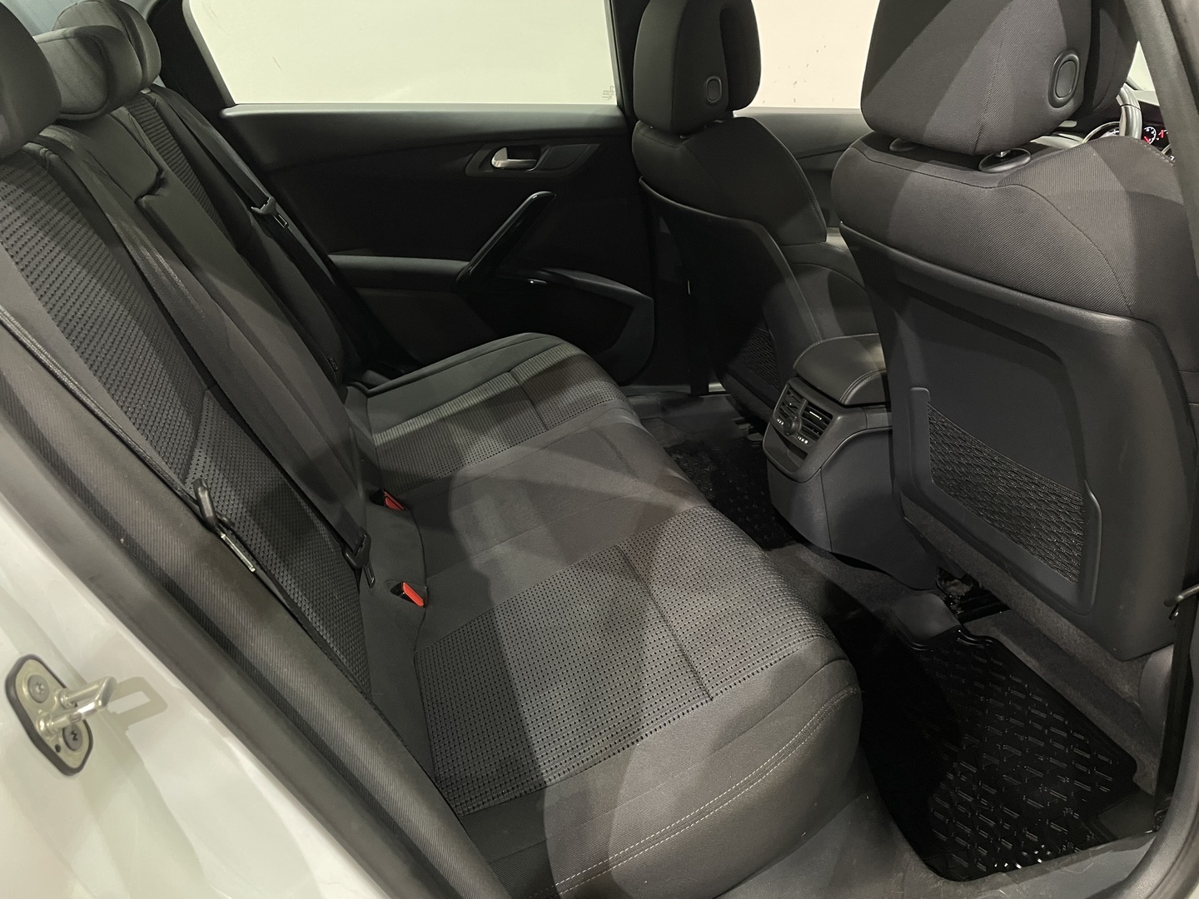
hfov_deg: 67.3
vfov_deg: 53.1
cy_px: 450
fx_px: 901
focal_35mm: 26
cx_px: 600
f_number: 1.6
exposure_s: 1/50
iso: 320
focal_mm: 4.2
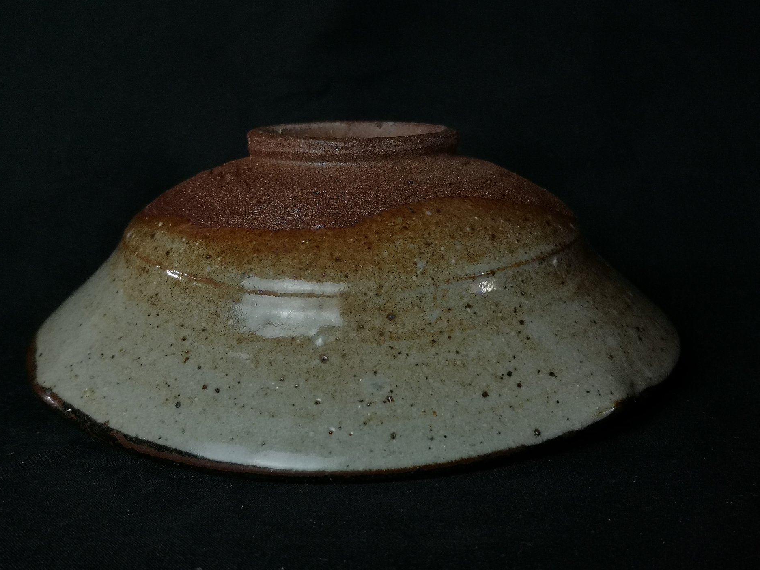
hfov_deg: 45.8
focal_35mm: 41
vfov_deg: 35.1
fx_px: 900
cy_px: 291
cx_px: 380
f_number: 1.8
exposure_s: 1/60
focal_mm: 3.95
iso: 100
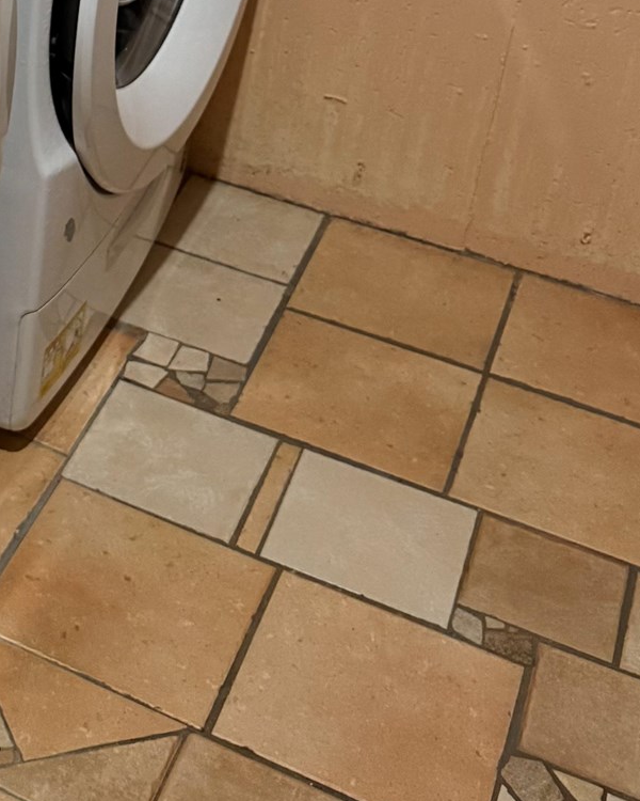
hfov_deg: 19.4
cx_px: -223
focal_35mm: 72
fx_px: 1705
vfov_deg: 24.5
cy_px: -93
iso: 400
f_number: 1.78
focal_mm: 6.76
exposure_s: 1/60
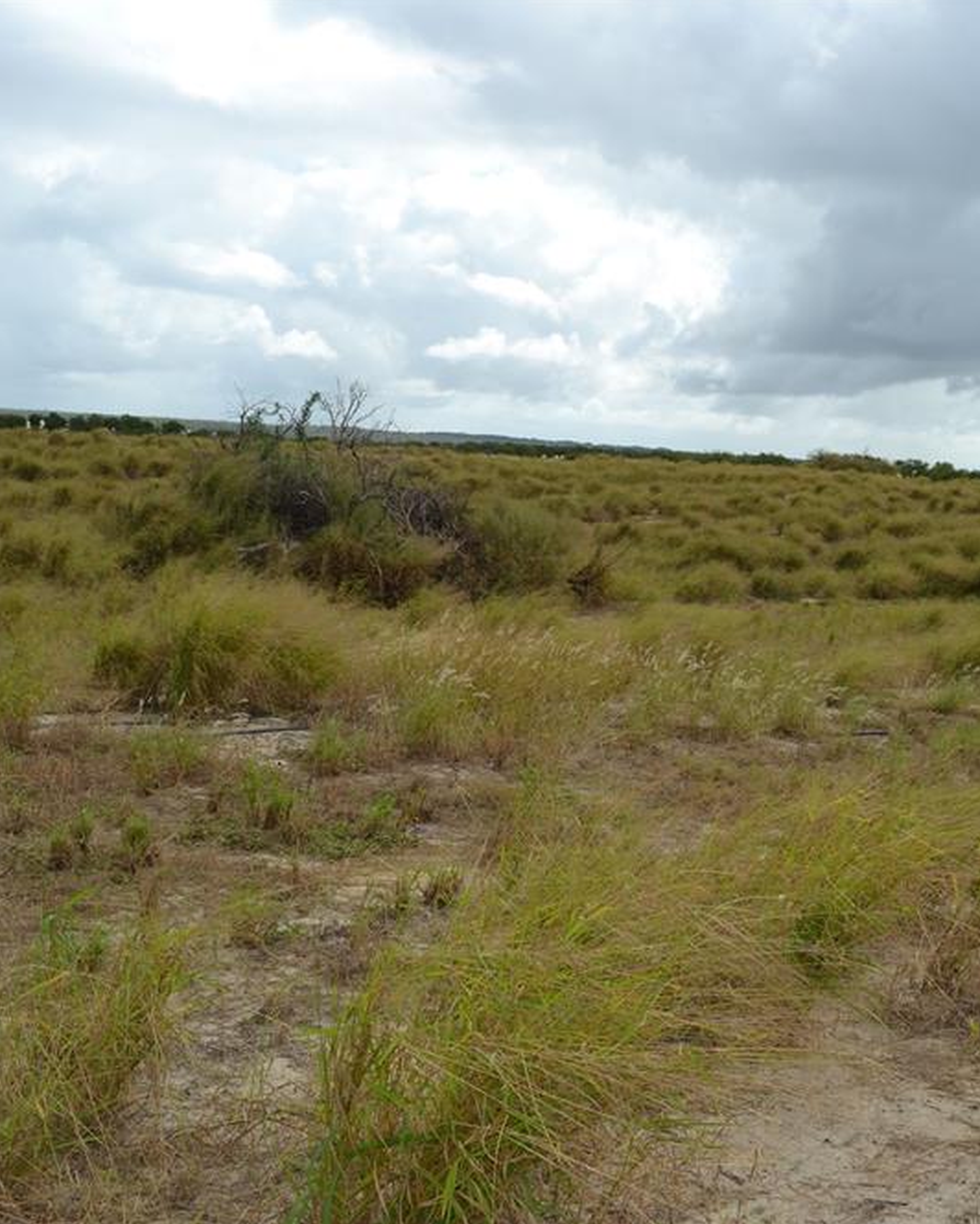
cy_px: 620
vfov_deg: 46.8
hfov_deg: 38.1
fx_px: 1414
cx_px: 573
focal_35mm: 39
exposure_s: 1/200
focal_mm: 18
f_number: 10
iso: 100
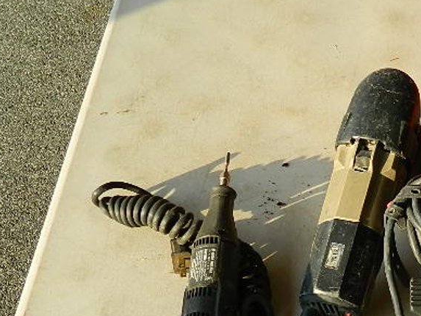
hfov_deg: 28.6
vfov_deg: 20.6
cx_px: 346
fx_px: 803
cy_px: 390
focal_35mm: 66
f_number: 3.1
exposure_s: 1/250
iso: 80
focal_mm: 4.5
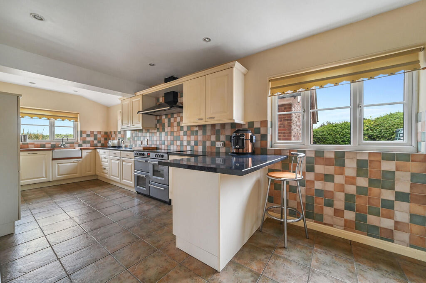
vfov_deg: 81.1
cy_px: 142
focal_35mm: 14
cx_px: 213
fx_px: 166
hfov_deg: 104.3
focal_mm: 14
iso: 400
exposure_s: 4
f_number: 11
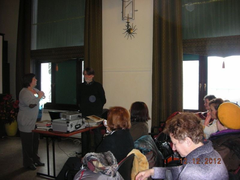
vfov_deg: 40.7
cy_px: 90
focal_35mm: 35
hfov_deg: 52.6
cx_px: 120
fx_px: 243
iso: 177
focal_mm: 5.8
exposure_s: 1/60.1
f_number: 3
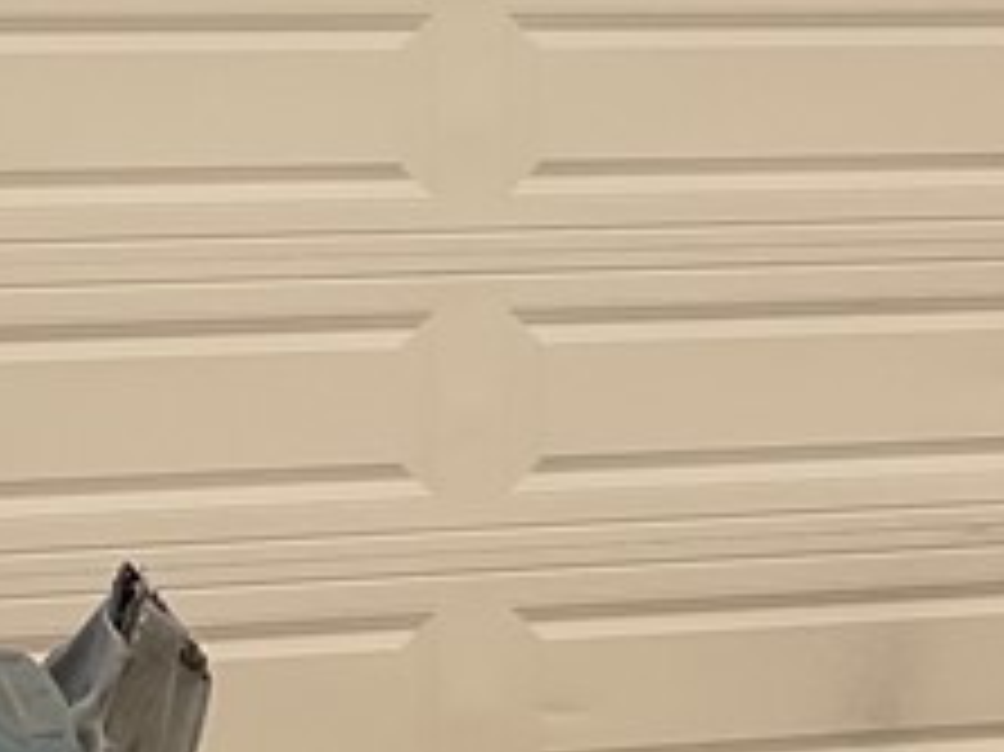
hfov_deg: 14.6
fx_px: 3855
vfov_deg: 11.0
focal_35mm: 133
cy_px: -5
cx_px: 986
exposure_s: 1/3322
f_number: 1.8
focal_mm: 3
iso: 16
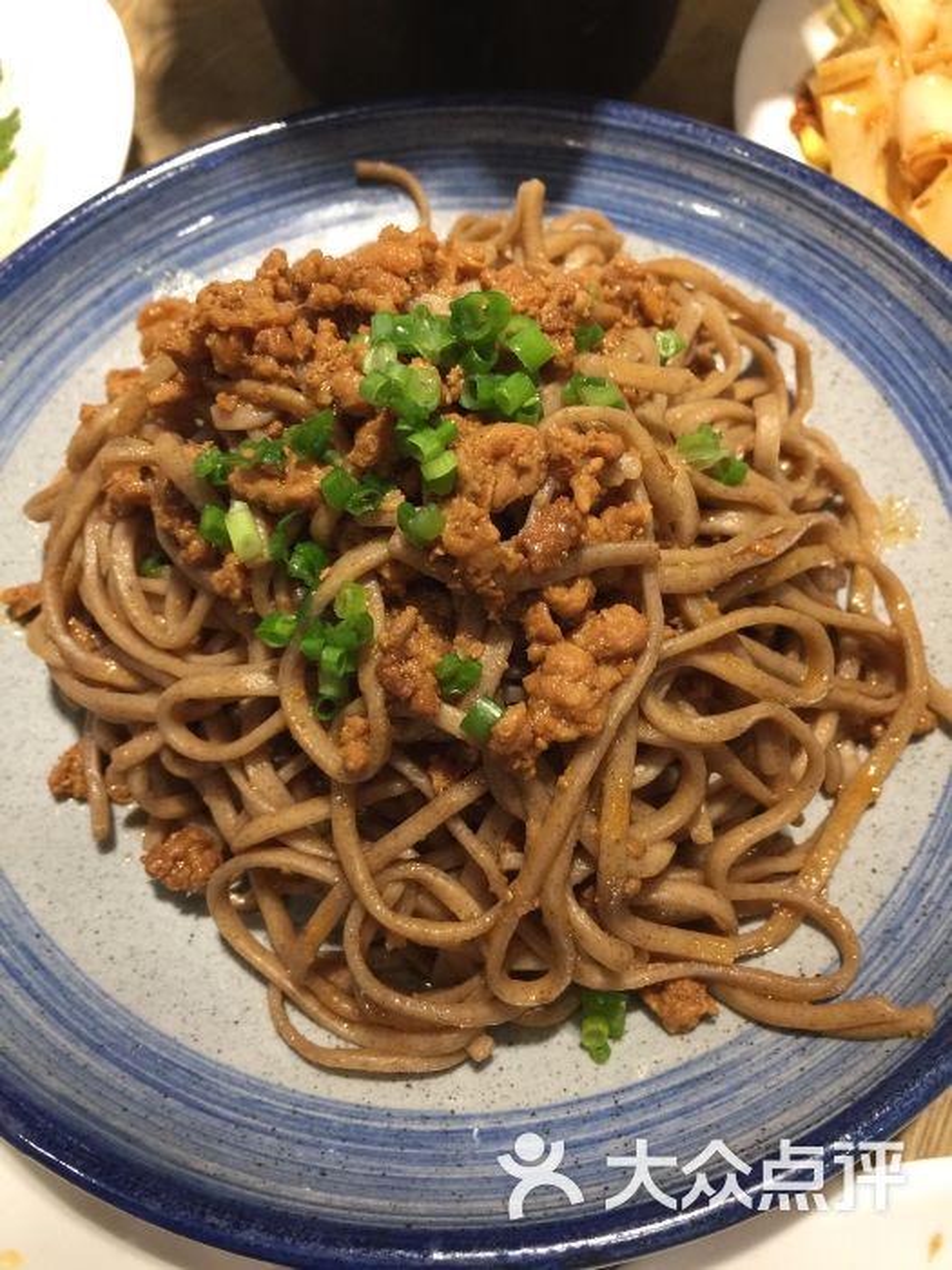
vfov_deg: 61.7
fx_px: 1063
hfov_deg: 48.2
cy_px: 635
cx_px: 476
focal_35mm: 29
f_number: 2.2
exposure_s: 1/33
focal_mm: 4.15
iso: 50
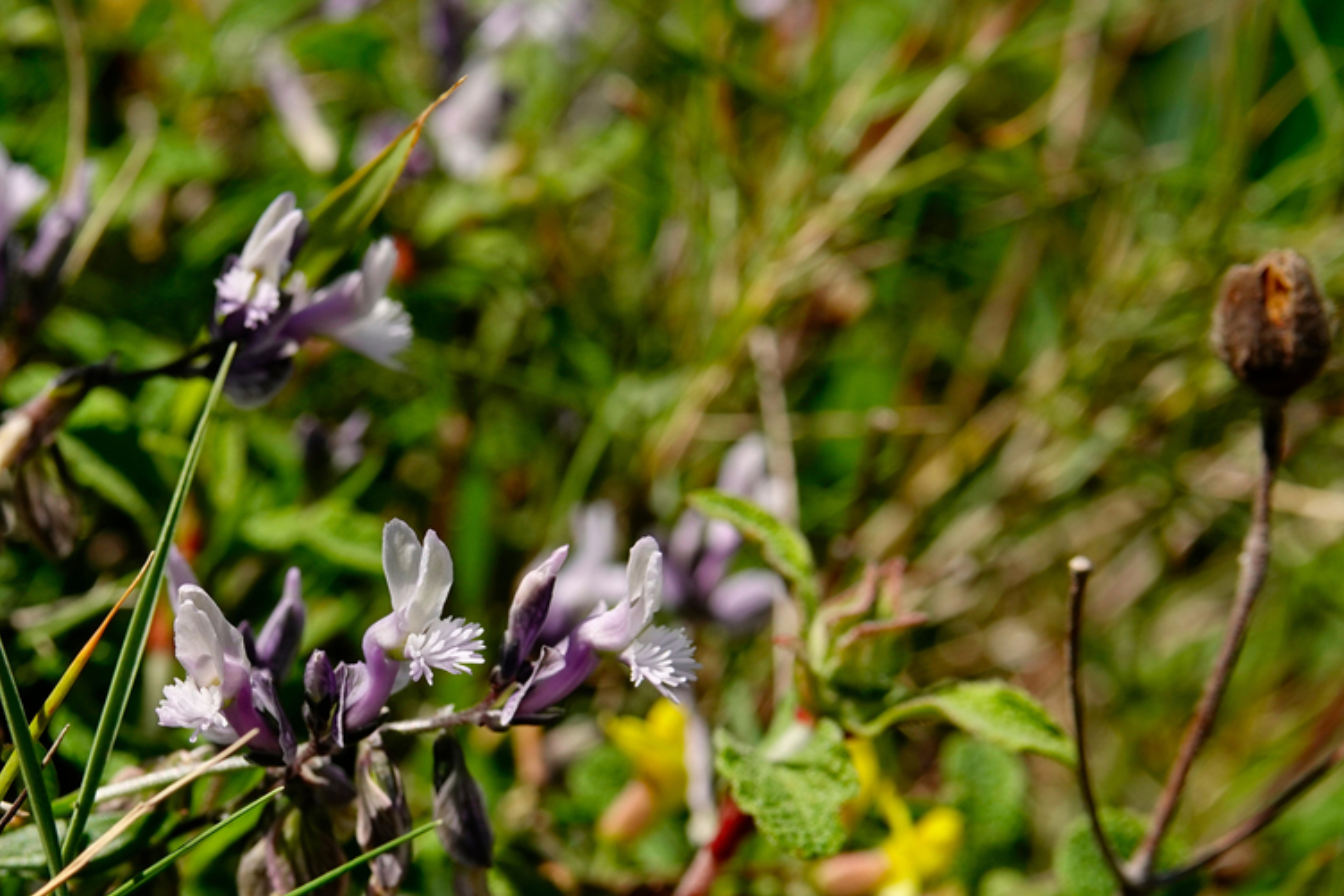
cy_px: 628
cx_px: 413
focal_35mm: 88
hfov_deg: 23.0
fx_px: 3286
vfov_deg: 15.5
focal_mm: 21.32
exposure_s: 1/800
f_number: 4
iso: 100
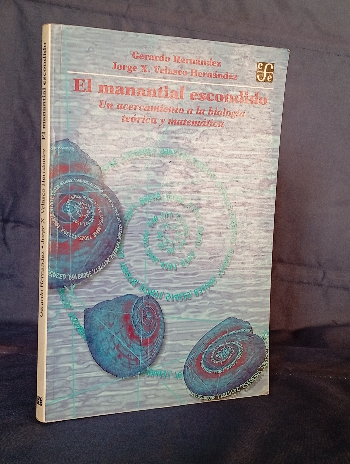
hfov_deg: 27.1
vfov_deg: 35.5
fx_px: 726
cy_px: 232
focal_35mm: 54
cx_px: 175
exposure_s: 1/50
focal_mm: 3.98
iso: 230
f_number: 1.8
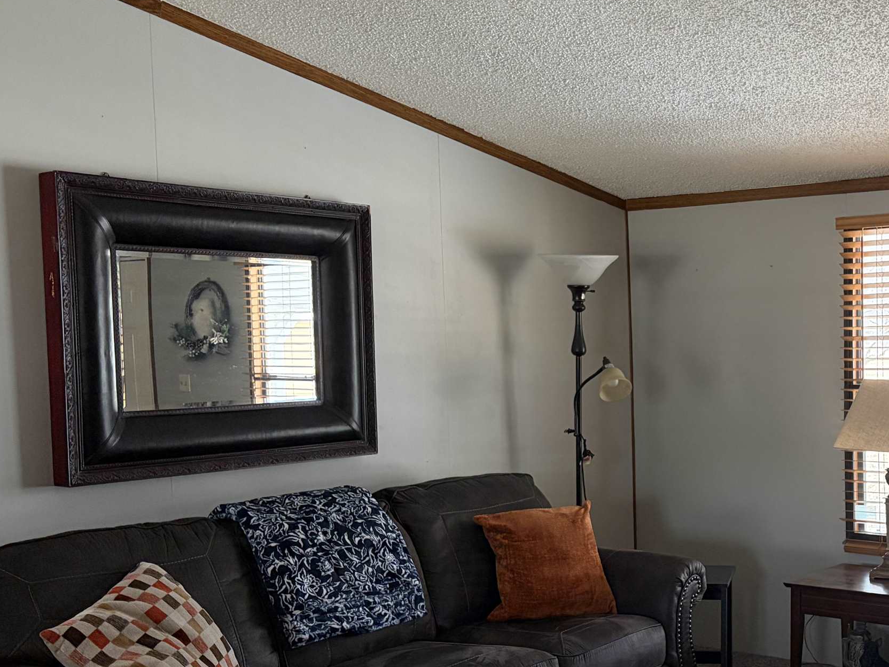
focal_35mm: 48
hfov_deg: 38.1
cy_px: 411
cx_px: 722
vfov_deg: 30.2
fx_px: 1233
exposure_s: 1/60
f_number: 1.6
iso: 320
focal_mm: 5.96
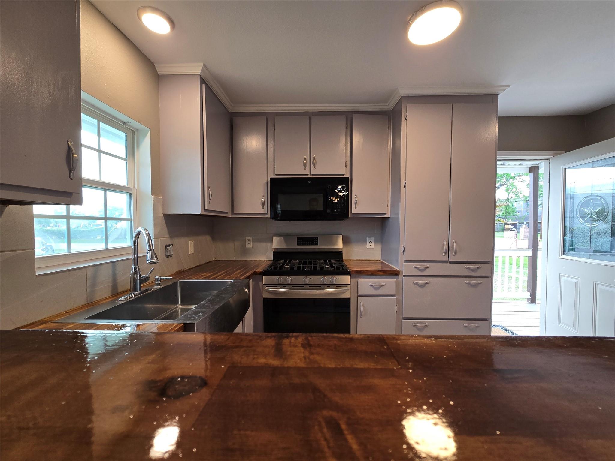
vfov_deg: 89.9
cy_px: 230
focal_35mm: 13
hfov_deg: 106.2
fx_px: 231
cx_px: 308
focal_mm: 2.2
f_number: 2.2
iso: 100
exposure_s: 1/60
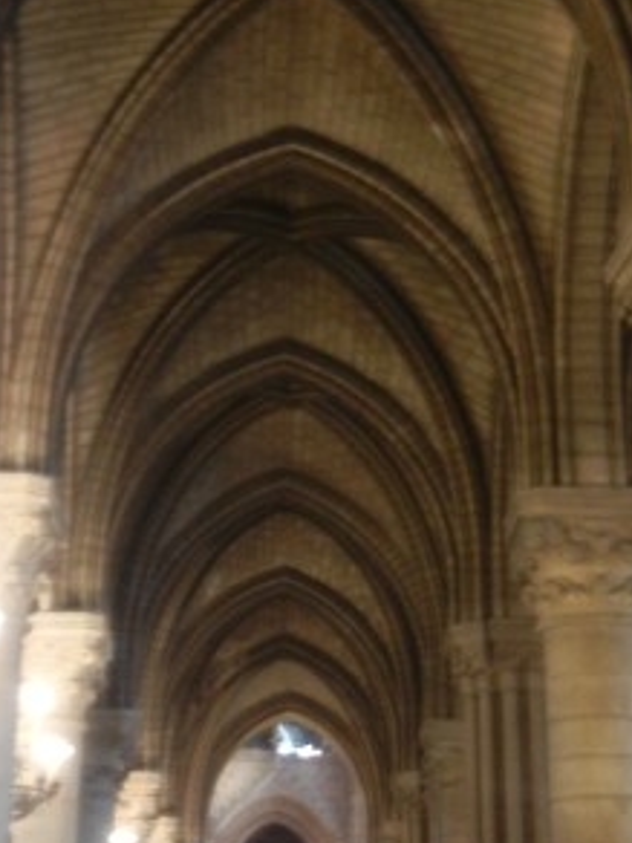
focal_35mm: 79
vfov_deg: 24.4
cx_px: 378
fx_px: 1923
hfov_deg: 18.6
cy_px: 191
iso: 273
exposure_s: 1
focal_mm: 5.4
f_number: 3.5
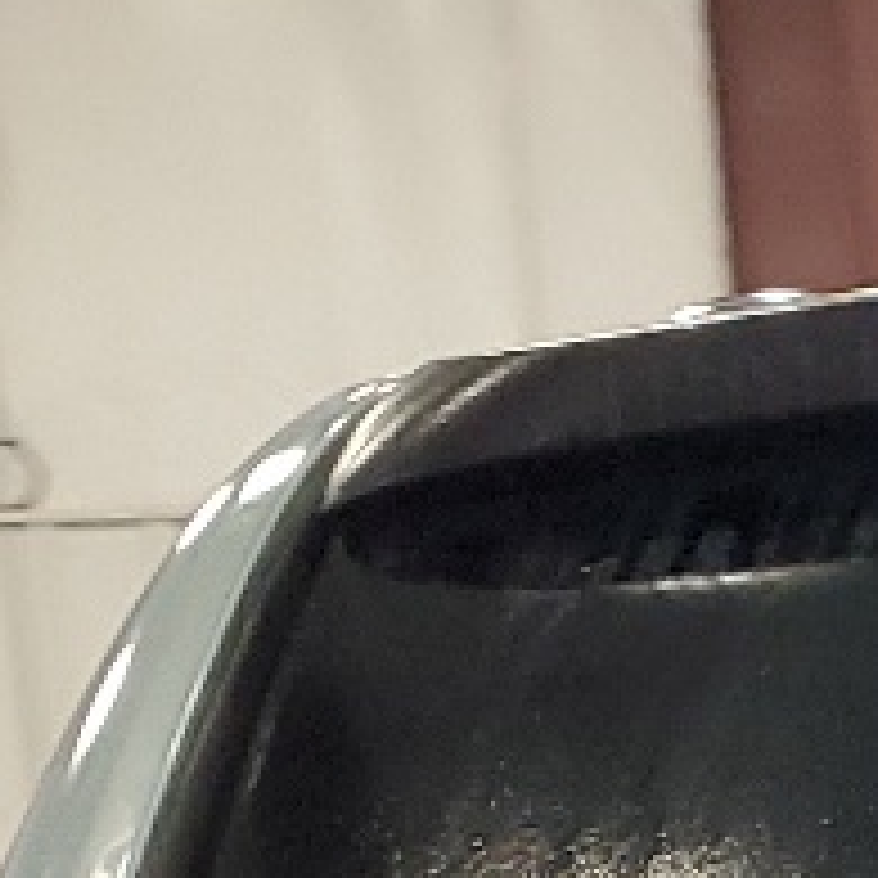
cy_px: 2400
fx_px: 5424
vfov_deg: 8.2
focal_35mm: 189
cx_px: 2359
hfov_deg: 8.2
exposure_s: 1/60.2
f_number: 1.5
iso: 86
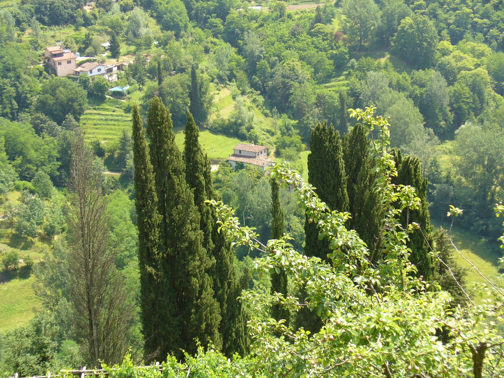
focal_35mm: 60
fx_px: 874
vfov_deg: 24.4
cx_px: 252
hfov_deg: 32.2
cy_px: 189
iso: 80
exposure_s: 1/250
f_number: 3.1
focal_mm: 9.9
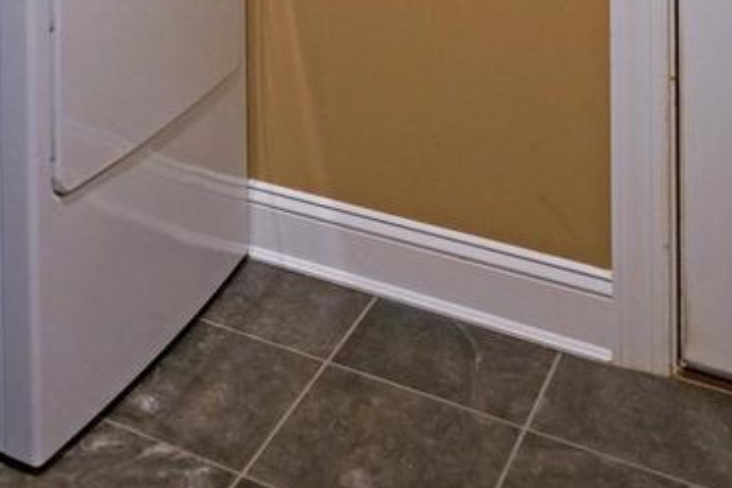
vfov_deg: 17.6
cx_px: 100
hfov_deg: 31.2
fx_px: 1261
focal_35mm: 62
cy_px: -397
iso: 2500
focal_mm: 16
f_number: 2.8
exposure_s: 1/160
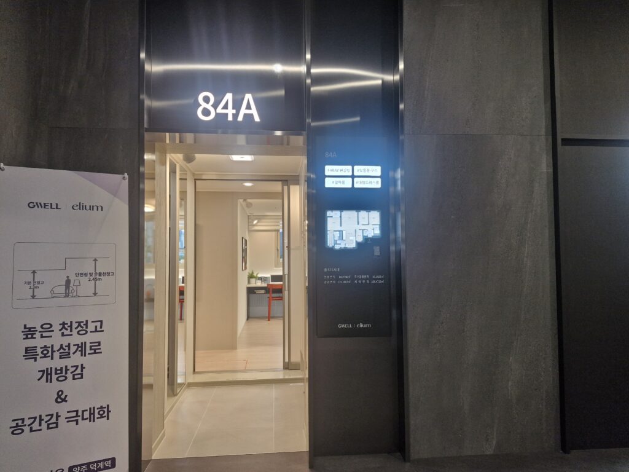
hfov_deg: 73.9
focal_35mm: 23
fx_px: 418
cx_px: 314
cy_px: 236
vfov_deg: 58.9
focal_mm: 5.54
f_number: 1.8
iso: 200
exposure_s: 1/120
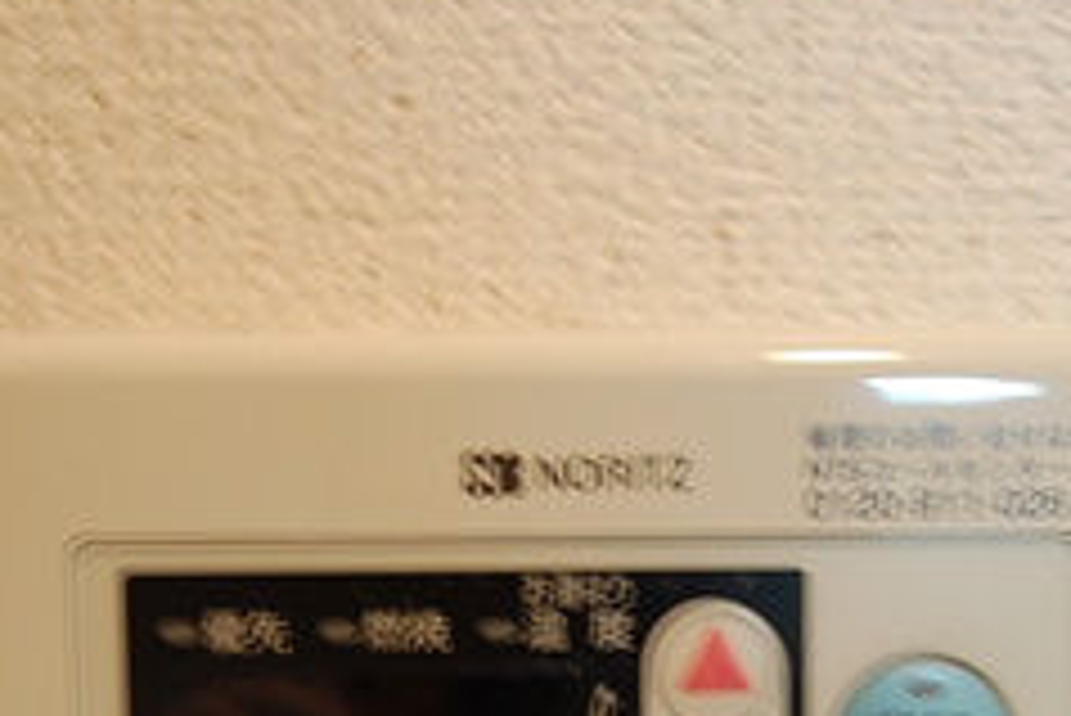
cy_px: 820
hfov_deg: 37.8
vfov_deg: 23.9
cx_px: 639
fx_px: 1558
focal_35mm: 52
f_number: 5
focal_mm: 13
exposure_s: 1/4
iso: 200
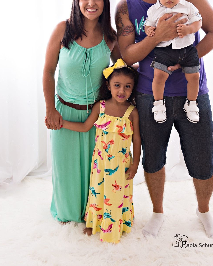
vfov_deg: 36.8
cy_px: 83
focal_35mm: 50
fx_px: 394
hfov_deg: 30.2
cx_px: 130
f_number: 8
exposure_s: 1/160
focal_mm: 36
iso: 100
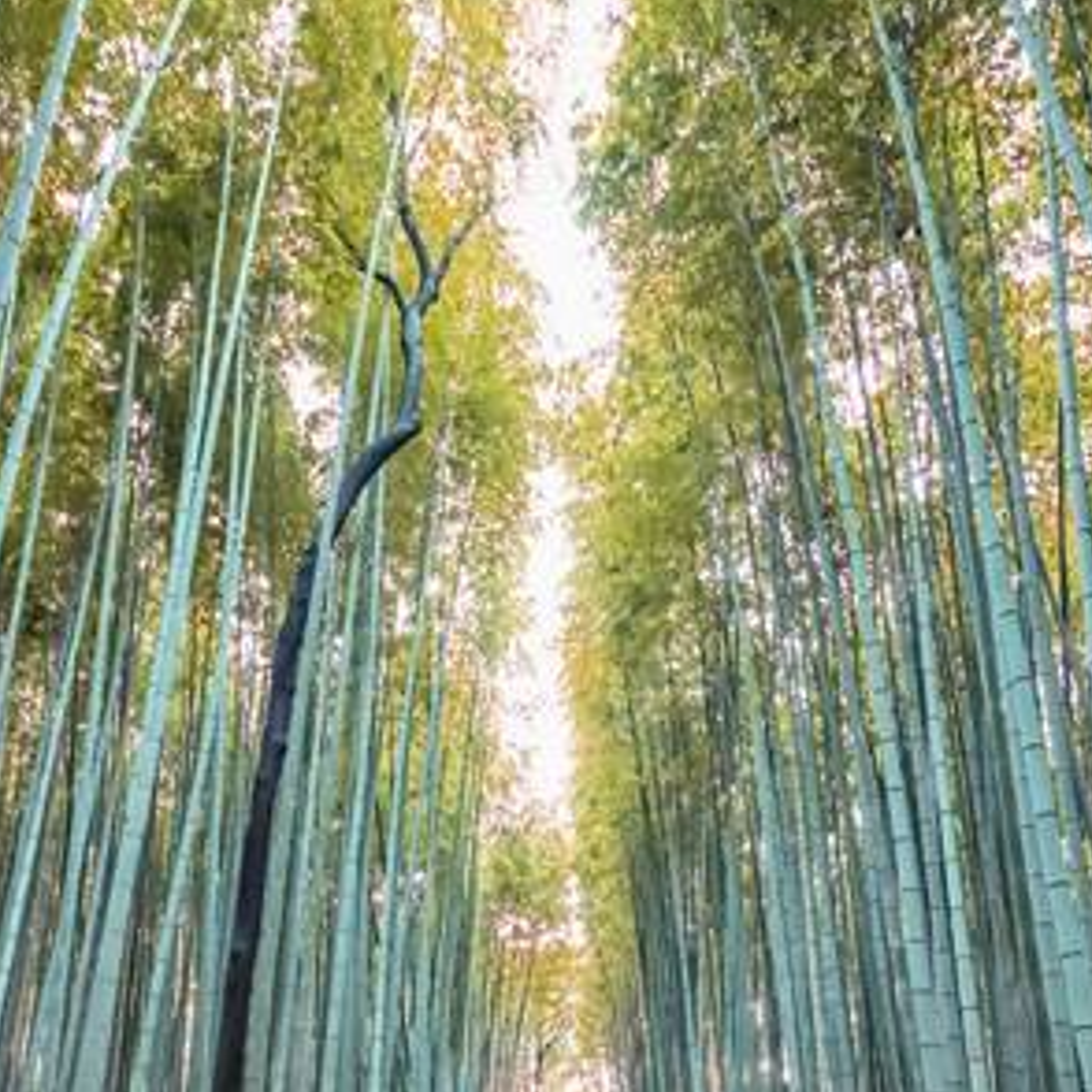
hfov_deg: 60.9
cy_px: 895
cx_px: 555
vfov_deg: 55.9
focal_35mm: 26
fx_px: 928
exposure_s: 1/25
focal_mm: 12
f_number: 4.5
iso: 200
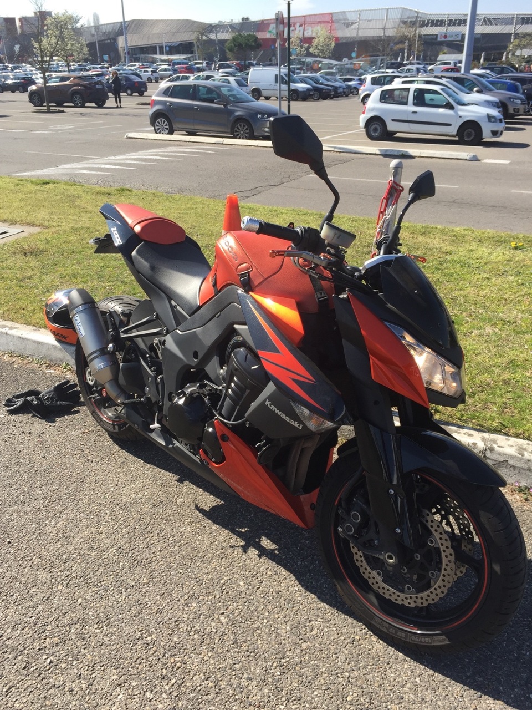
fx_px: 594
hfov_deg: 48.2
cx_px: 266
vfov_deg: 61.7
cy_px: 355
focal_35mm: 29
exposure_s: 1/1014
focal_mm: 4.15
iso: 32
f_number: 2.2
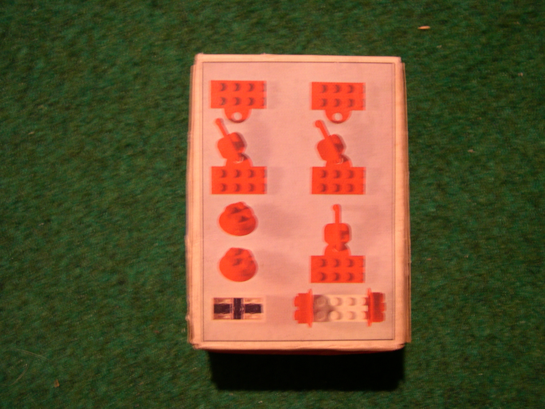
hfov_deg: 49.0
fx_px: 598
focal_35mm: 38
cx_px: 272
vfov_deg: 37.7
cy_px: 204
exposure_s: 1/7.5
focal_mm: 8
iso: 100
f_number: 2.8
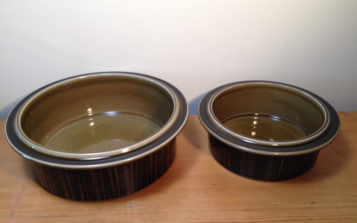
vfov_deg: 33.5
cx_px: 181
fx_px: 370
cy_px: 126
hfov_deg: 51.5
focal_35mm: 38
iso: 50
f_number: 2.4
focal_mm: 4.28
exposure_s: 1/20
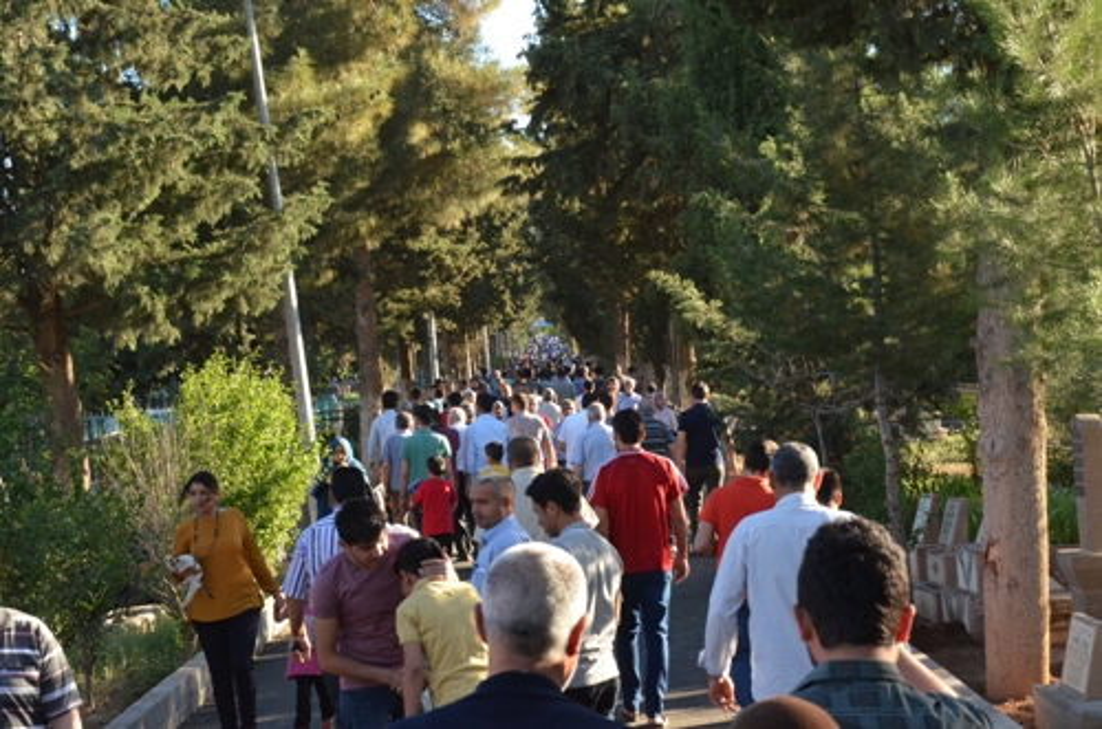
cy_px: 364
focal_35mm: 78
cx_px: 551
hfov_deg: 26.0
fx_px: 2382
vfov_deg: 17.4
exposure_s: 1/400
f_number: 10
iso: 1600
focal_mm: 52
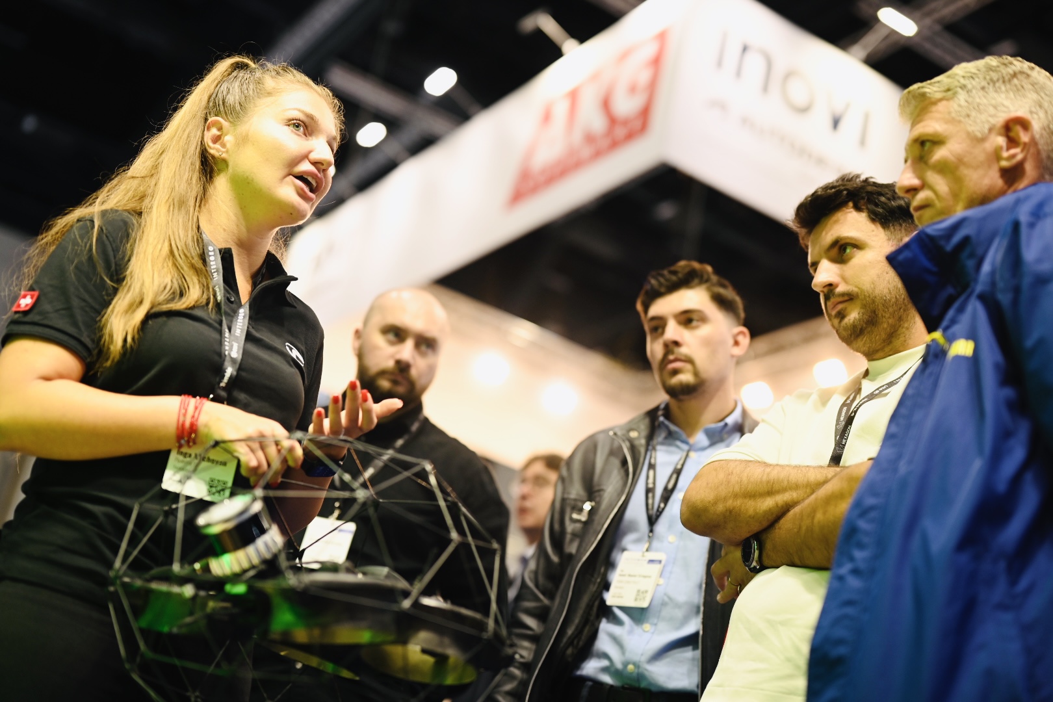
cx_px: 526
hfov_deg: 39.6
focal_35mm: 50
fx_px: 1462
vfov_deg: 27.0
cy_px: 351
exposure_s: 1/400
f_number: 1.8
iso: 500
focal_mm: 50
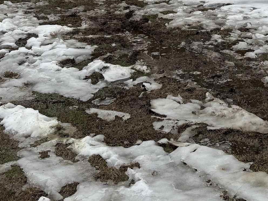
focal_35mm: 74
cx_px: 233
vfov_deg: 18.2
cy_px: -81
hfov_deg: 25.6
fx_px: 573
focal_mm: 6.76
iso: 80
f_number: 1.78
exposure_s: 1/5319
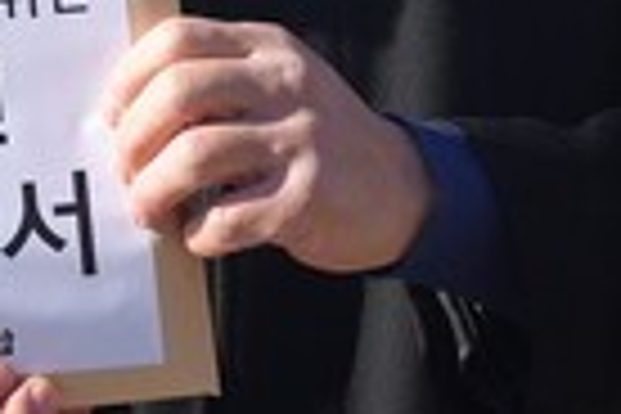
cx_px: -243
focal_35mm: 217
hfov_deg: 9.3
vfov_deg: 6.2
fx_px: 3743
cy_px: -281
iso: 100
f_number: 4.5
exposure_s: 1/500
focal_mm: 50
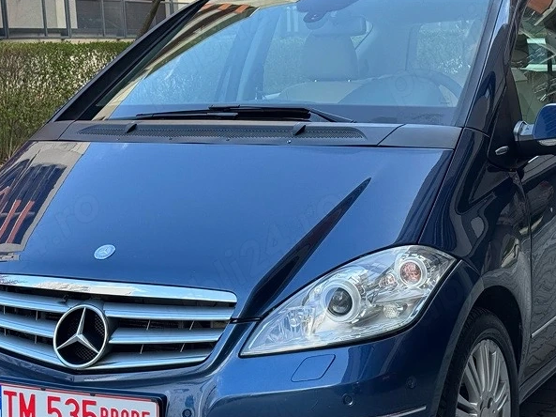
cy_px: 276
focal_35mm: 81
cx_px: 304
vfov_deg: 18.1
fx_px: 1300
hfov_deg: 24.1
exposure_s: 1/259
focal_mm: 6.76
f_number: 1.78
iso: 64
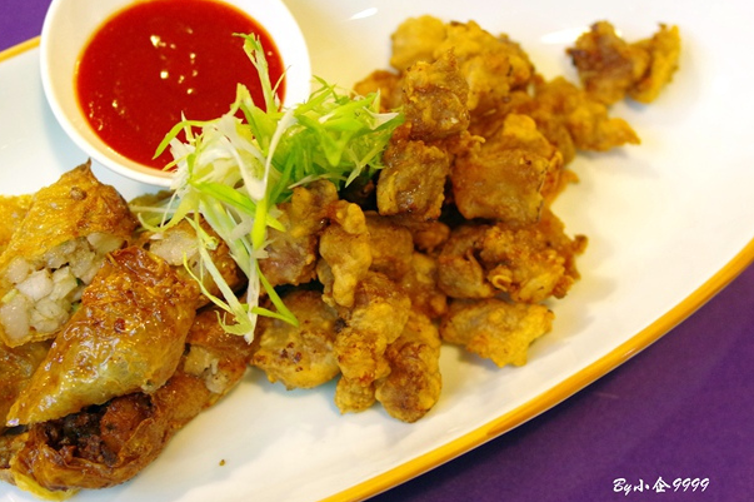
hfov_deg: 32.7
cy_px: 200
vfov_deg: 22.2
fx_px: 1277
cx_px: 281
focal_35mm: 61
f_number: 3.5
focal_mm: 31
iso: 1600
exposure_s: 1/30
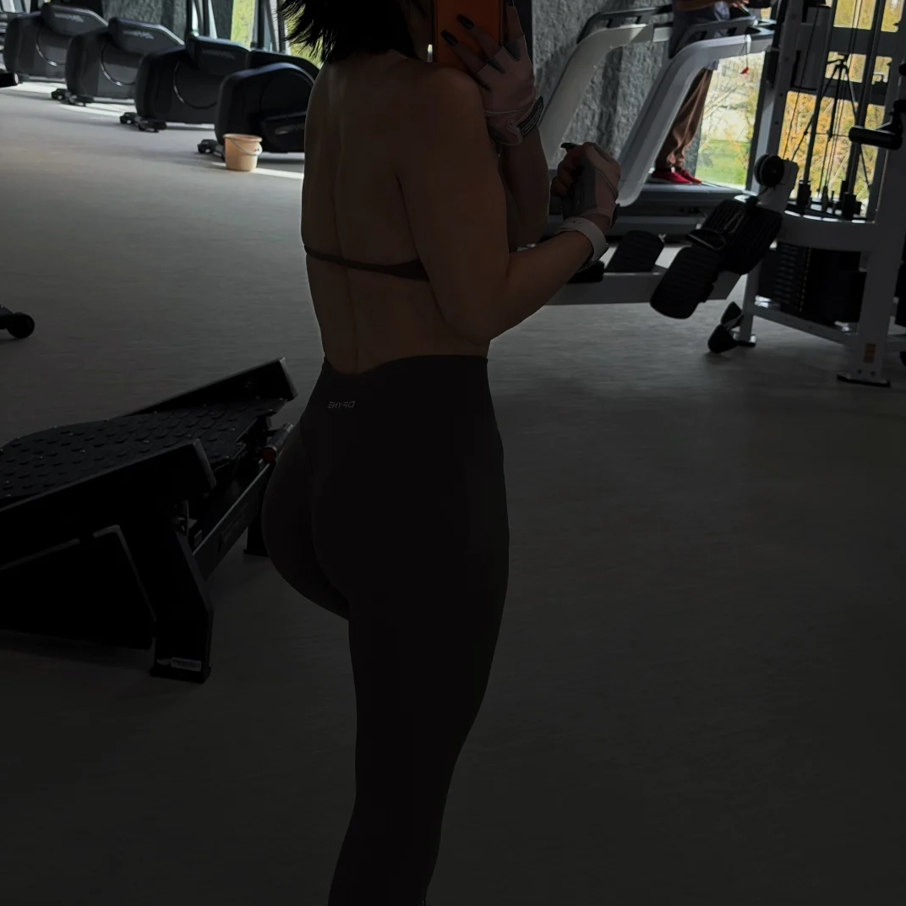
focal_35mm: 57
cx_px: 450
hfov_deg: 30.0
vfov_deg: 29.9
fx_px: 1688
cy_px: 320
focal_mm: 6.76
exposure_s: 1/156
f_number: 1.78
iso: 50
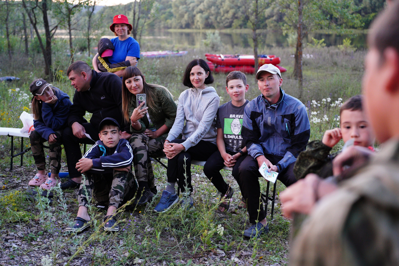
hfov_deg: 44.5
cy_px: 133
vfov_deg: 30.5
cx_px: 200
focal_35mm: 44
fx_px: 488
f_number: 2.8
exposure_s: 1/160
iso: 4000
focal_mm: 44
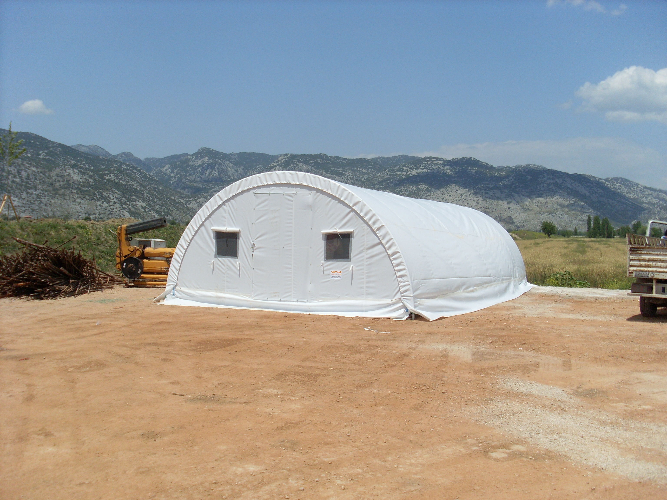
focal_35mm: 38
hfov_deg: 49.0
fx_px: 732
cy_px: 250
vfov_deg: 37.7
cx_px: 334
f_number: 7.7
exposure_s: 1/500
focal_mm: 6.3
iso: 80
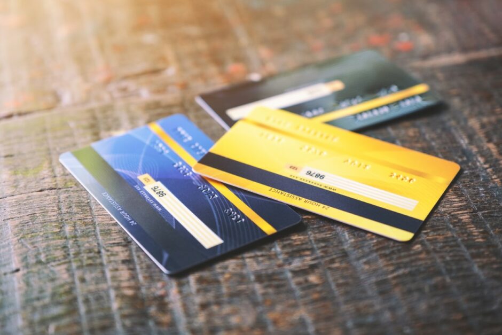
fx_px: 1157
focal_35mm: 83
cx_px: 251
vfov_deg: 16.5
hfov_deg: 24.5
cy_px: 168
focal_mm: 55
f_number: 2.8
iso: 320
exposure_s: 1/80
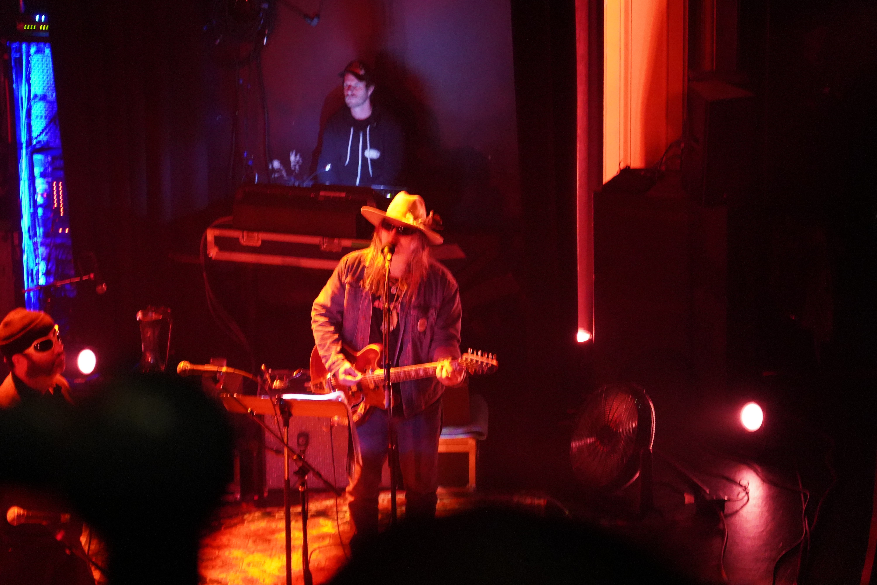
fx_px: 2558
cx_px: 438
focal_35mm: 105
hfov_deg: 19.5
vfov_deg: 13.0
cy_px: 292
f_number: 4
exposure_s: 1/20
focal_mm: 105
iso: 12800
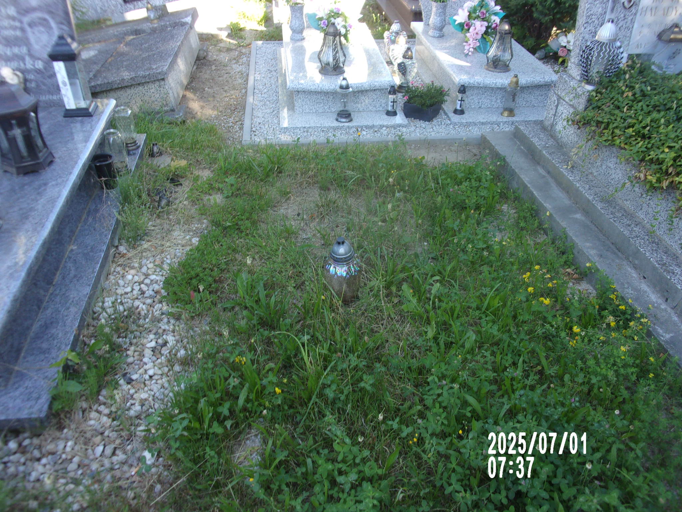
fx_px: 552
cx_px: 341
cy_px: 256
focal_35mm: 28
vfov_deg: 49.7
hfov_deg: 63.4
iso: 80
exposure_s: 1/56
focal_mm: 5.1
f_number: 3.9
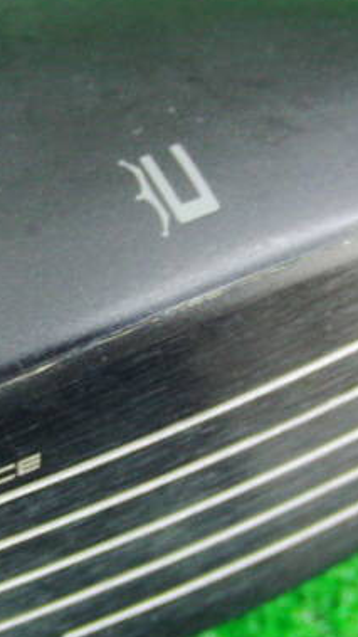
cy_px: 338
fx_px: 1148
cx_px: 69
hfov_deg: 17.6
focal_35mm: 68
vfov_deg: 31.0
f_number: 3.6
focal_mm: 6.42
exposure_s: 1/10
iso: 400
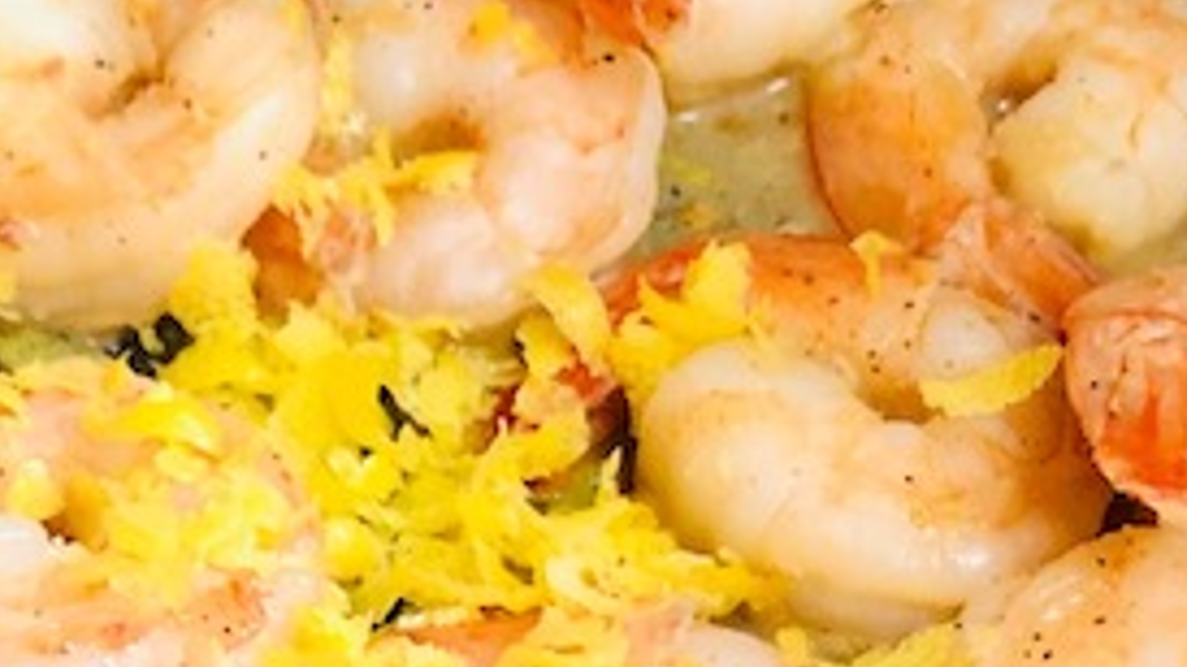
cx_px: 139
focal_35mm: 89
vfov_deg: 12.9
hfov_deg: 23.4
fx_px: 2801
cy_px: 996
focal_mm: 3.99
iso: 64
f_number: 1.8
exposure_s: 1/15
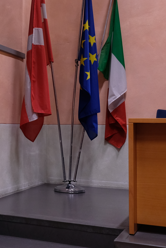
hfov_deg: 22.1
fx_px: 401
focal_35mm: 58
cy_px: 107
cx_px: -16
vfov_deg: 34.4
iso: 1600
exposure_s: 1/60
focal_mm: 19.6
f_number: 3.6
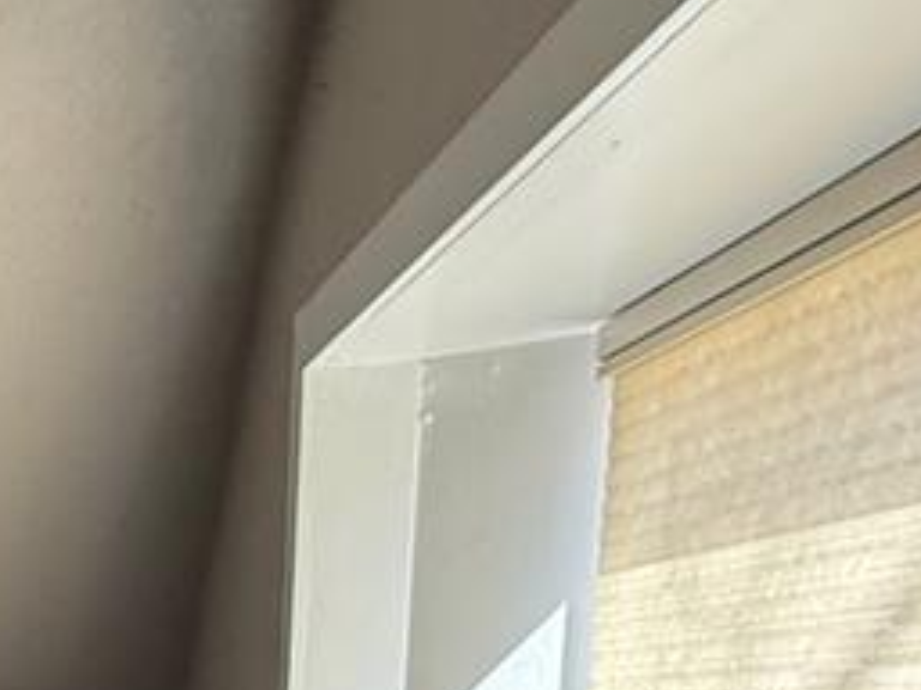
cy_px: 915
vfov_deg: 23.0
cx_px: -507
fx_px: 1490
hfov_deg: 25.0
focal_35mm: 56
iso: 320
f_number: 2.2
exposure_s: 1/72
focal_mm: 2.22
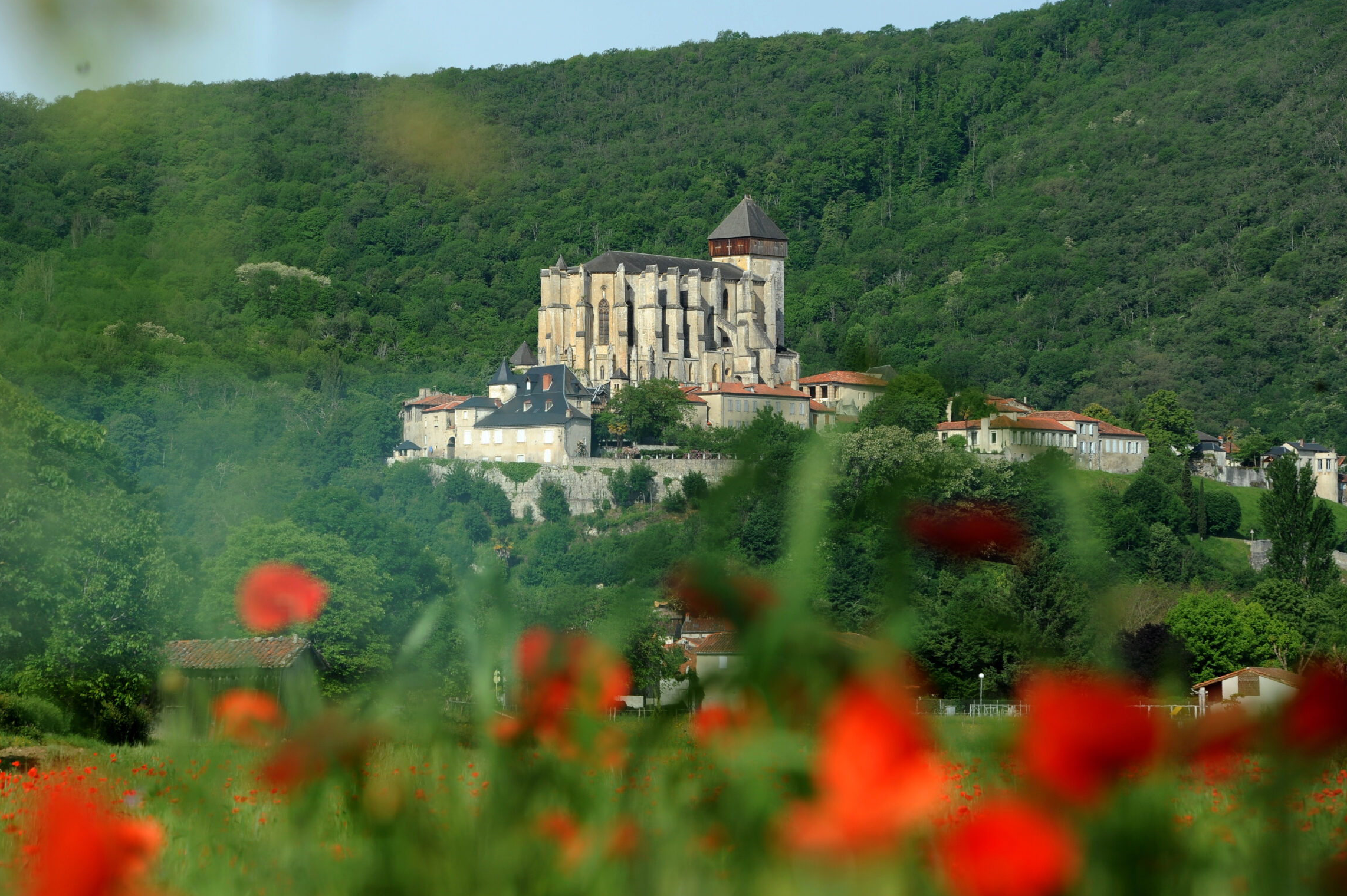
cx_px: 626
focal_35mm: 152
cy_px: 413
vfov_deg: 9.0
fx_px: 5684
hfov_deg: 13.5
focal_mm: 140
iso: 200
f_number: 8
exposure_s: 1/500
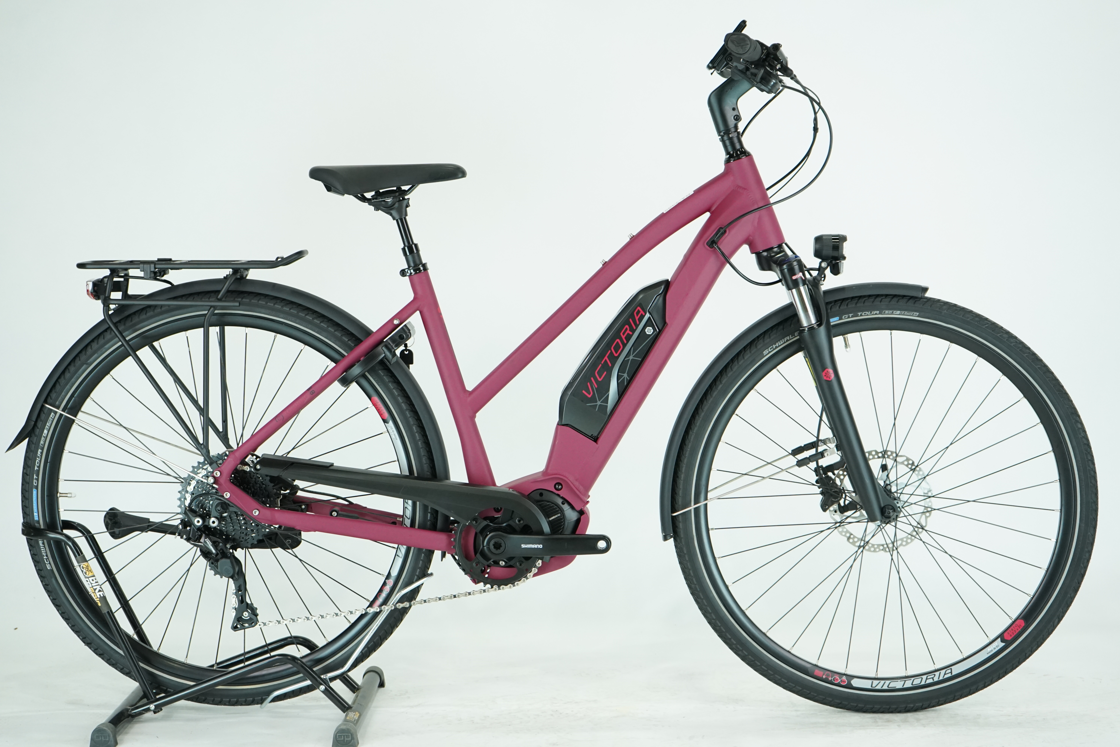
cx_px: 560
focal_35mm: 63
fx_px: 1960
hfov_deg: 31.9
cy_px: 374
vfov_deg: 21.6
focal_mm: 63
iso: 1600
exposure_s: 1/200
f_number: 5.6
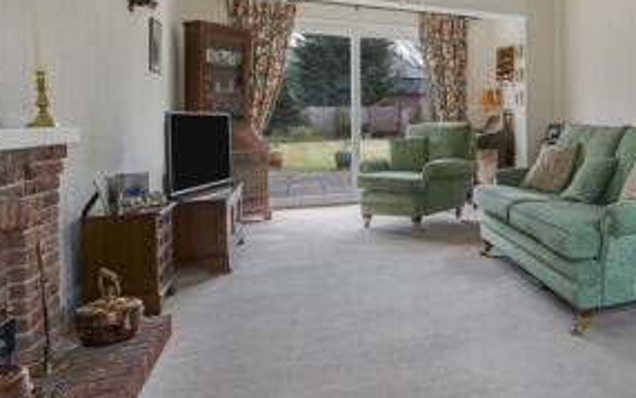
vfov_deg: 42.3
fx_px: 486
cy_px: 70
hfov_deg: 54.8
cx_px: 606
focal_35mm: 28
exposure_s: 1/5
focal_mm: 12
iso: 400
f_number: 9
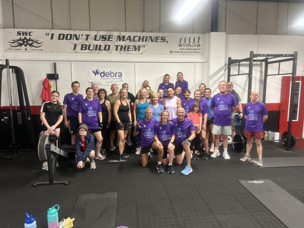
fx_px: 228
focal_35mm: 26
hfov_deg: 67.3
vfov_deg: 53.1
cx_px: 152
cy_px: 114
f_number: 1.5
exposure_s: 1/50
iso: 100
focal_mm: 5.7
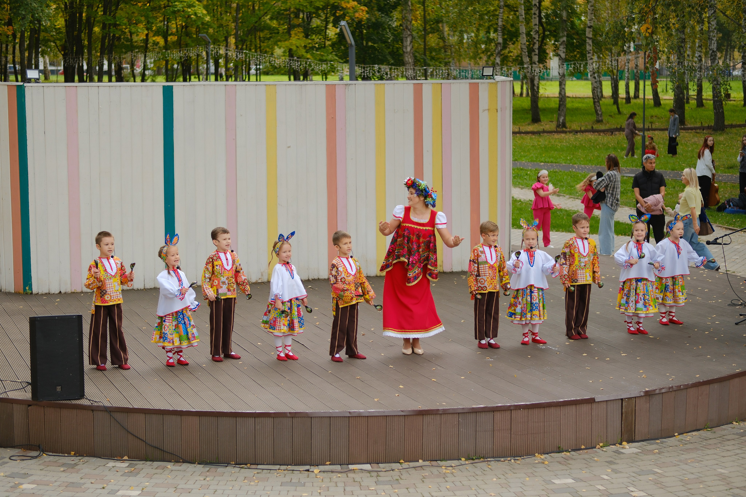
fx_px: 1554
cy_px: 248
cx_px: 373
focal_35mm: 75
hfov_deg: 27.0
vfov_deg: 18.2
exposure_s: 1/750
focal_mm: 50
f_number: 2
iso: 125
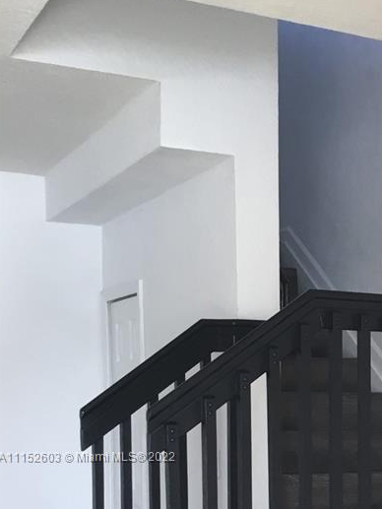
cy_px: 458
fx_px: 1059
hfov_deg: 19.4
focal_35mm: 72
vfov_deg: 26.1
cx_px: 438
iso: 25
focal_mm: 3.3
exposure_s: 1/30
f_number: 2.4
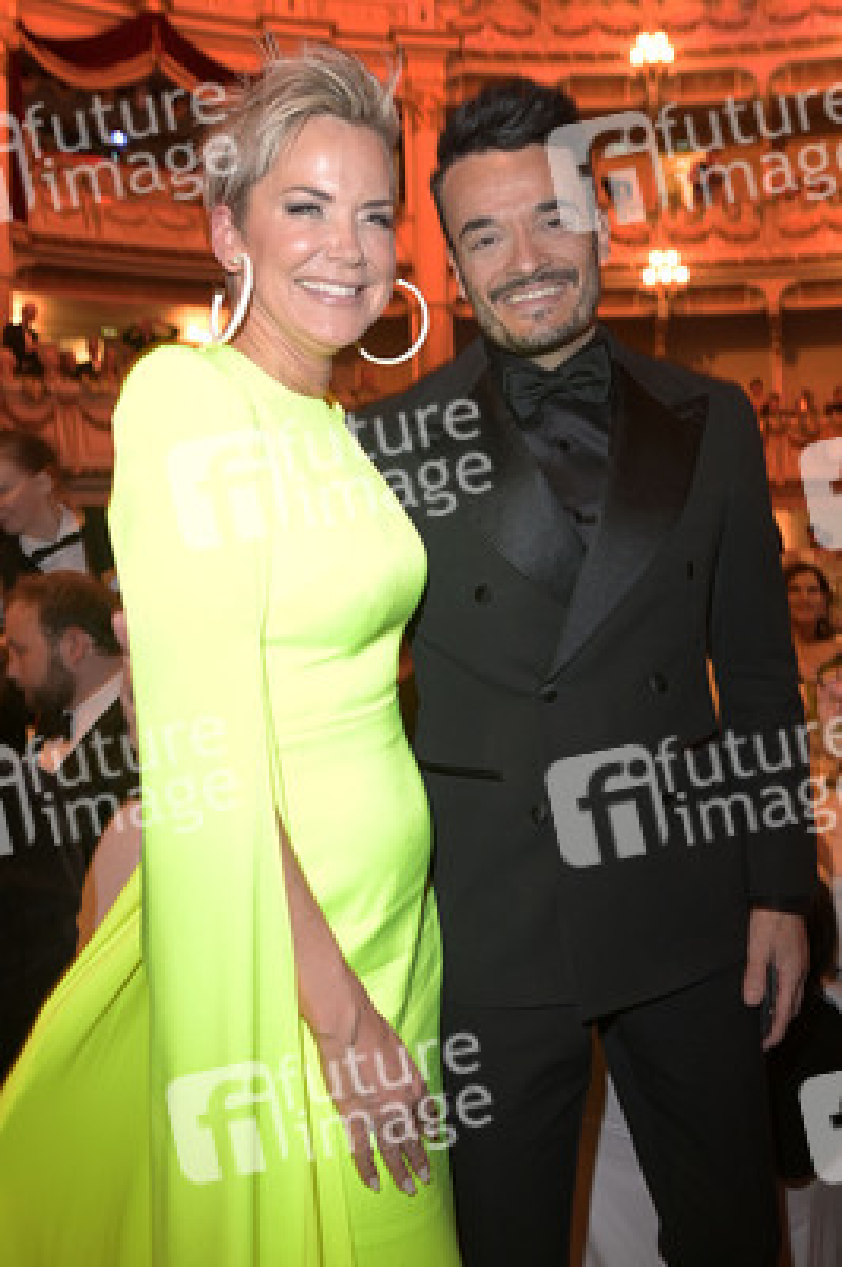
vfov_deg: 63.7
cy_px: 634
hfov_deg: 44.9
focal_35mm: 29
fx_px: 1019
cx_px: 421
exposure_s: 1/25
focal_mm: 29
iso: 1600
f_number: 4.5
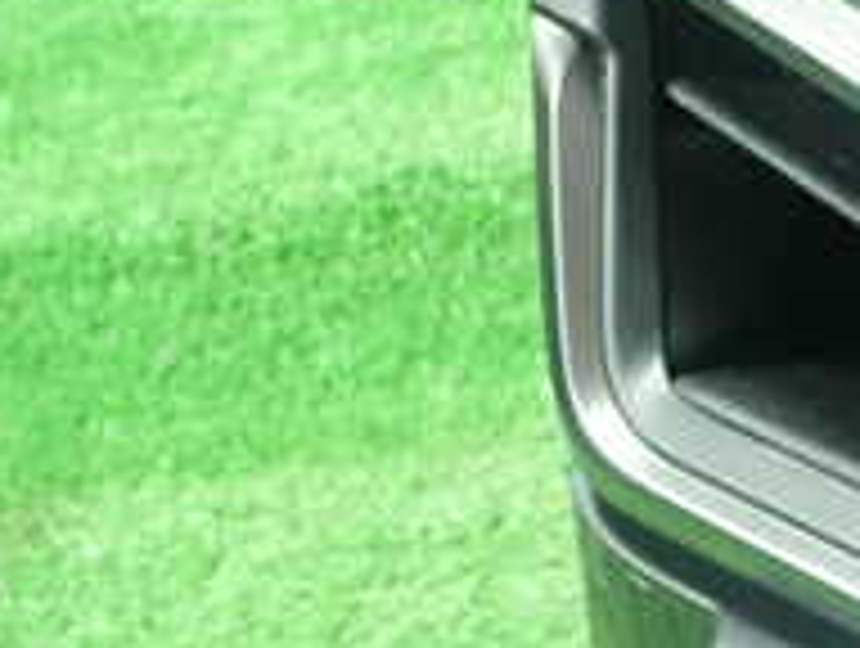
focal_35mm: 94
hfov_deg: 18.4
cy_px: 513
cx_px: 1310
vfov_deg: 15.7
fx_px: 2340
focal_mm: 5.5
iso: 800
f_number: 2.3
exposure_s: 1/100
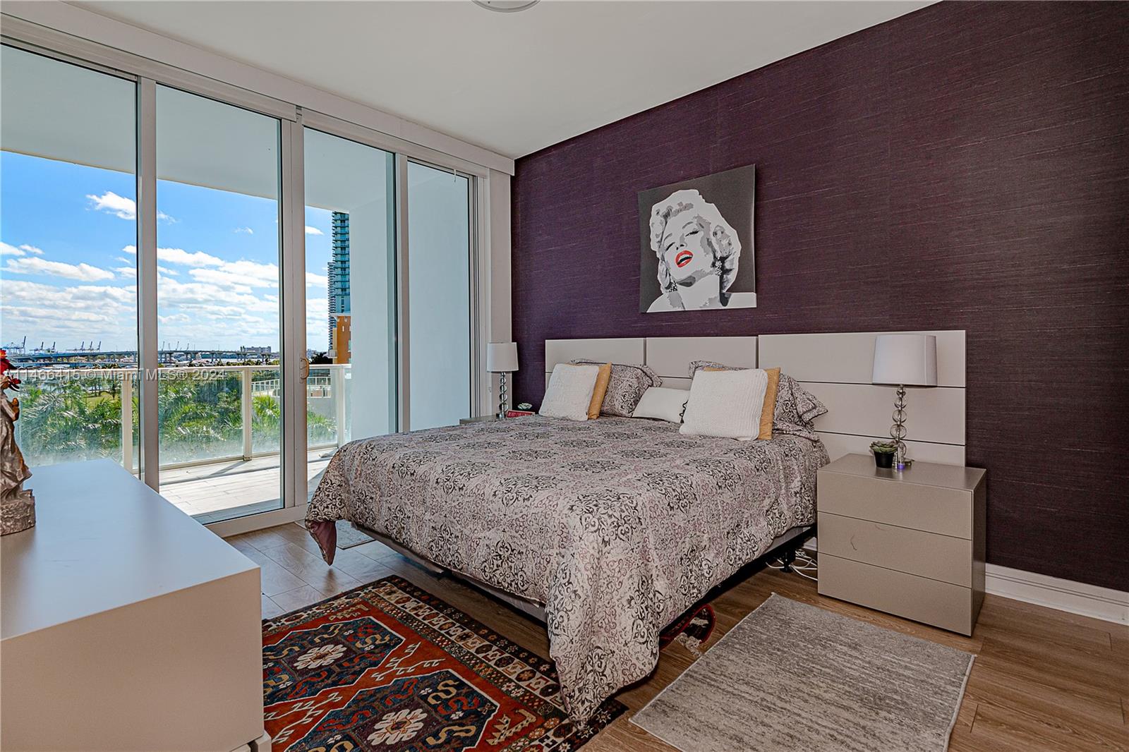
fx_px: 533
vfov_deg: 70.4
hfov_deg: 93.3
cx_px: 564
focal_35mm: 17
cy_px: 376
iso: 200
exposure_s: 1/160
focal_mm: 17
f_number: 8
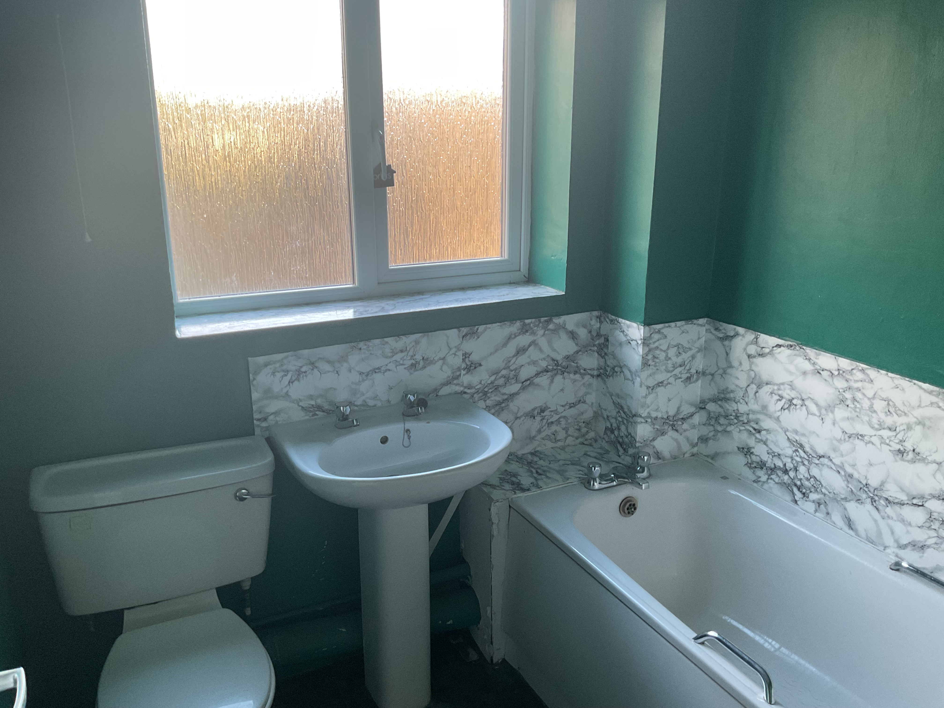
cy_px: 354
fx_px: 791
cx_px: 472
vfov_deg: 48.2
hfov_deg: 61.7
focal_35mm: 29
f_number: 1.8
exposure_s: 1/50
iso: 50
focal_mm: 3
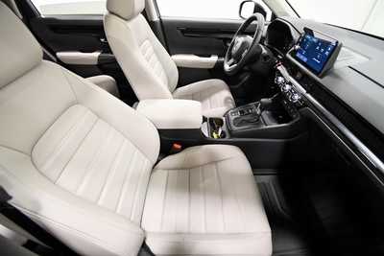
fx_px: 160
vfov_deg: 77.4
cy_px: 128
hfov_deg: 100.4
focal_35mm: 15
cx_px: 192
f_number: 4.5
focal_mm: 10
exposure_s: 1/100
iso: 3200
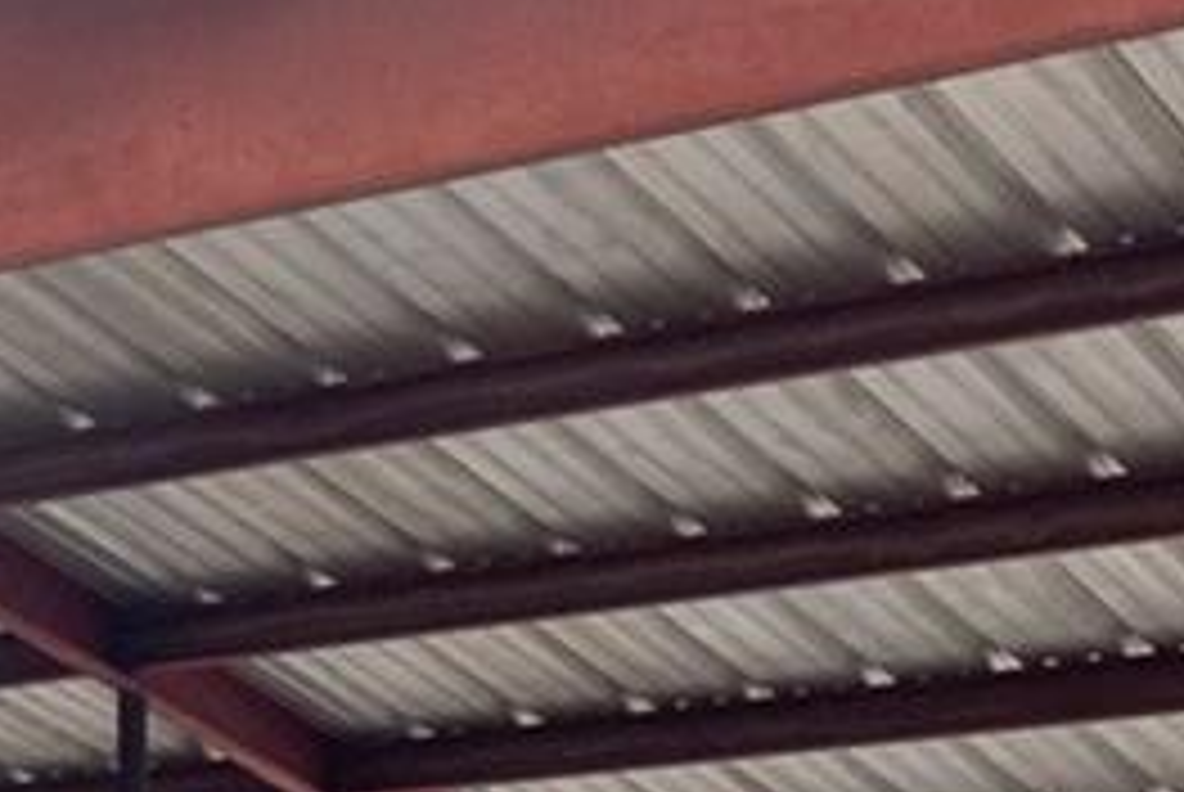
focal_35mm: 140
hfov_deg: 12.8
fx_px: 4609
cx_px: -1166
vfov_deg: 9.4
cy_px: 1408
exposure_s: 1/6
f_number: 8
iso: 400
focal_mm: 18
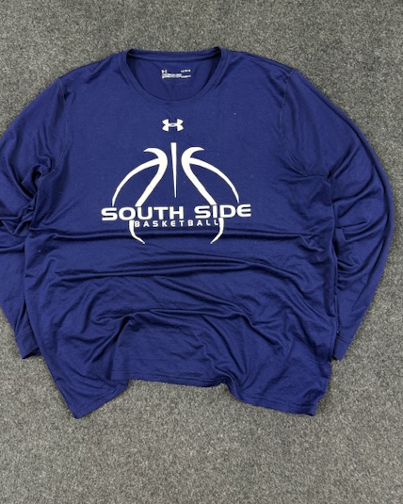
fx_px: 417
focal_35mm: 28
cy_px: 224
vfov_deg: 62.0
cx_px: 178
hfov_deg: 51.4
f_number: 1.78
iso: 200
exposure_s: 1/50
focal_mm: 6.76
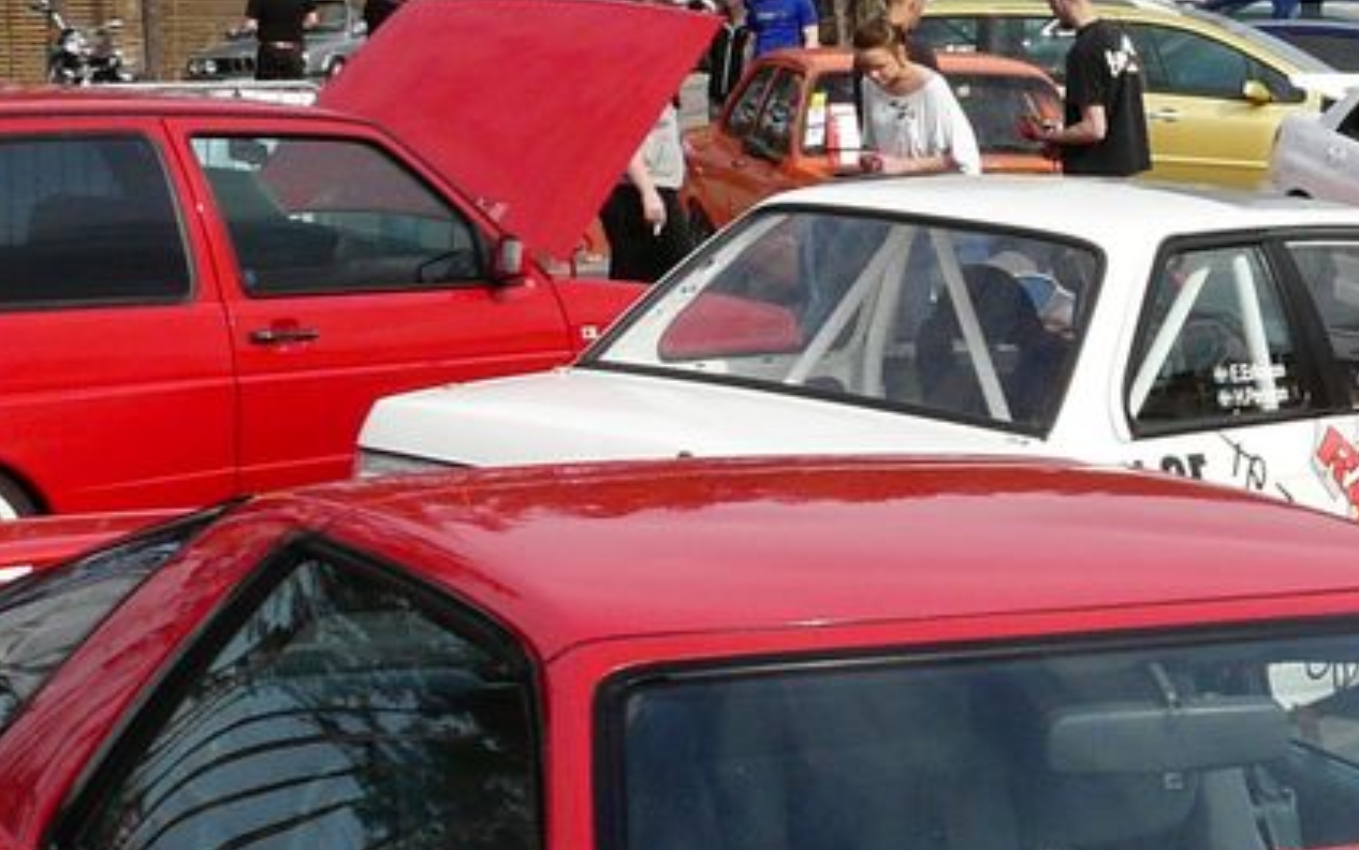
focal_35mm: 90
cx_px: 1762
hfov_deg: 21.0
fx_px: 3334
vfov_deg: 14.5
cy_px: 222
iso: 100
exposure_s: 1/400
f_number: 5.6
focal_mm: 4.6
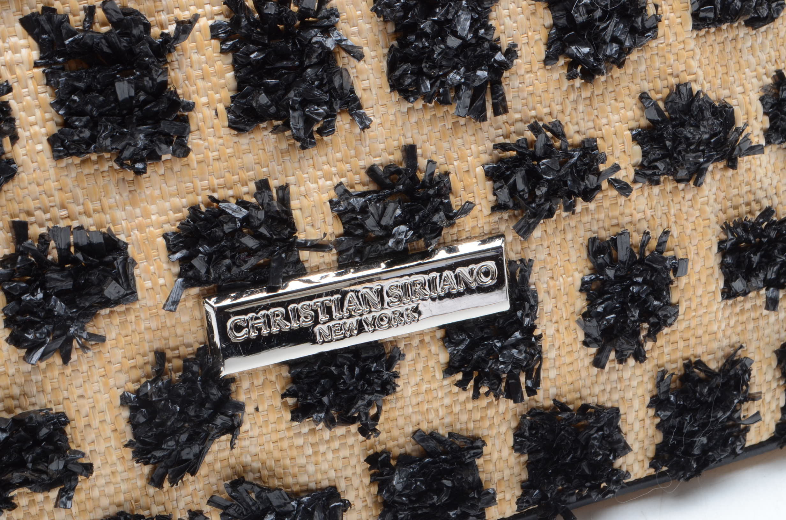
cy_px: 260
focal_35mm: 82
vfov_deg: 16.5
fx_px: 1798
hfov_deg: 24.7
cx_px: 393
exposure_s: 1/160
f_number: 18
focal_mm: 55
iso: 250
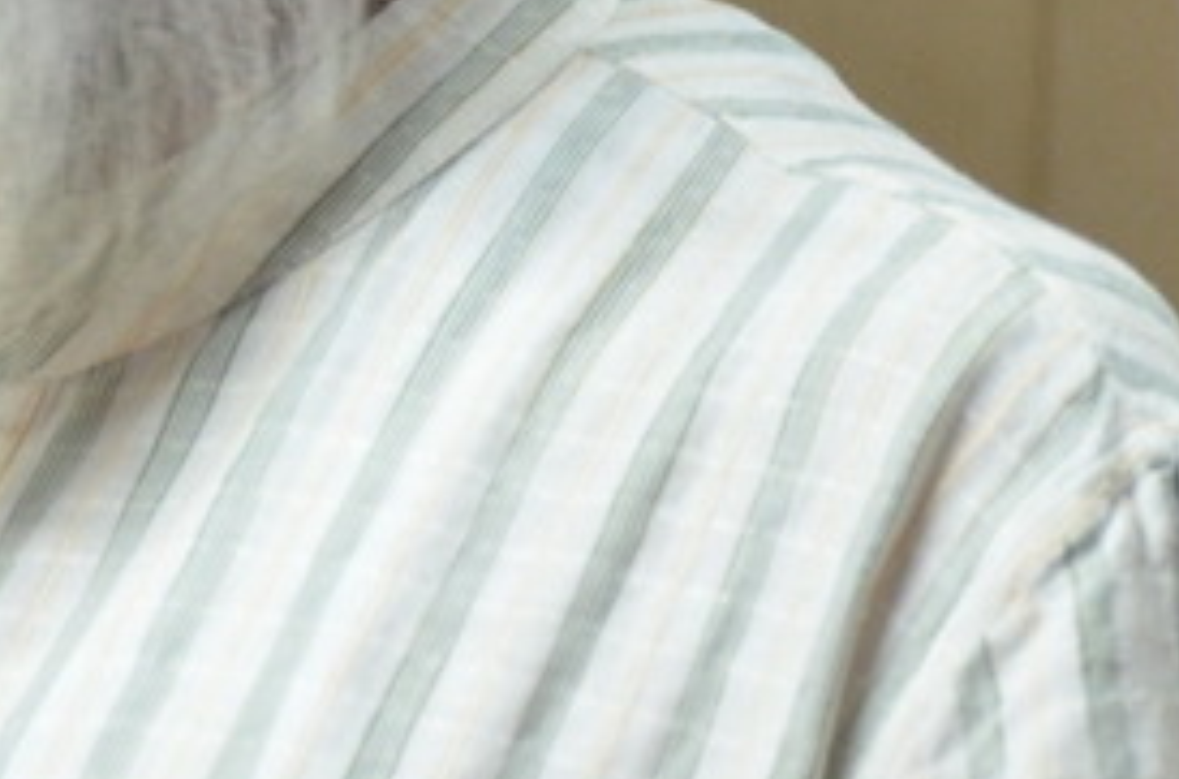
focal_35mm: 561
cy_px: -52
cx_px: 99
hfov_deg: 3.7
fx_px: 18320
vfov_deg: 2.4
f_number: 5.3
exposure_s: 1/30
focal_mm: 80
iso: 1100
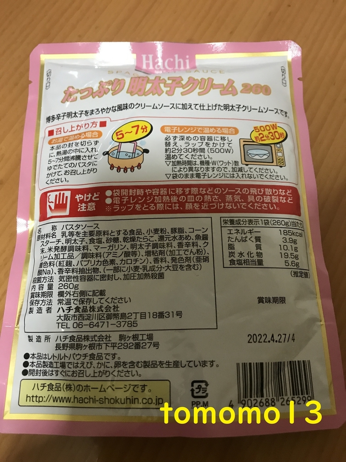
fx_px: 373
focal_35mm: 28
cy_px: 231
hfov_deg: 49.7
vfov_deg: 63.4
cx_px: 173
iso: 80
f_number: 1.8
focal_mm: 3.99
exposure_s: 1/15
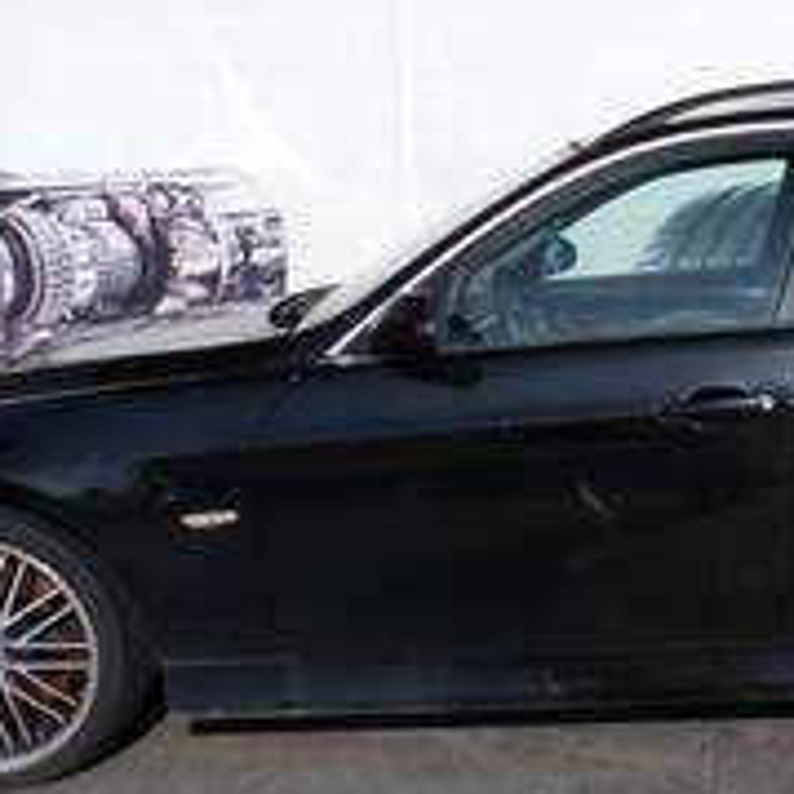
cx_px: 736
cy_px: 364
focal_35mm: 57
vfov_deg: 30.0
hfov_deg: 28.7
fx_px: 1479
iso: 100
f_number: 5.8
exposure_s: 1/640
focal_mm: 4.3
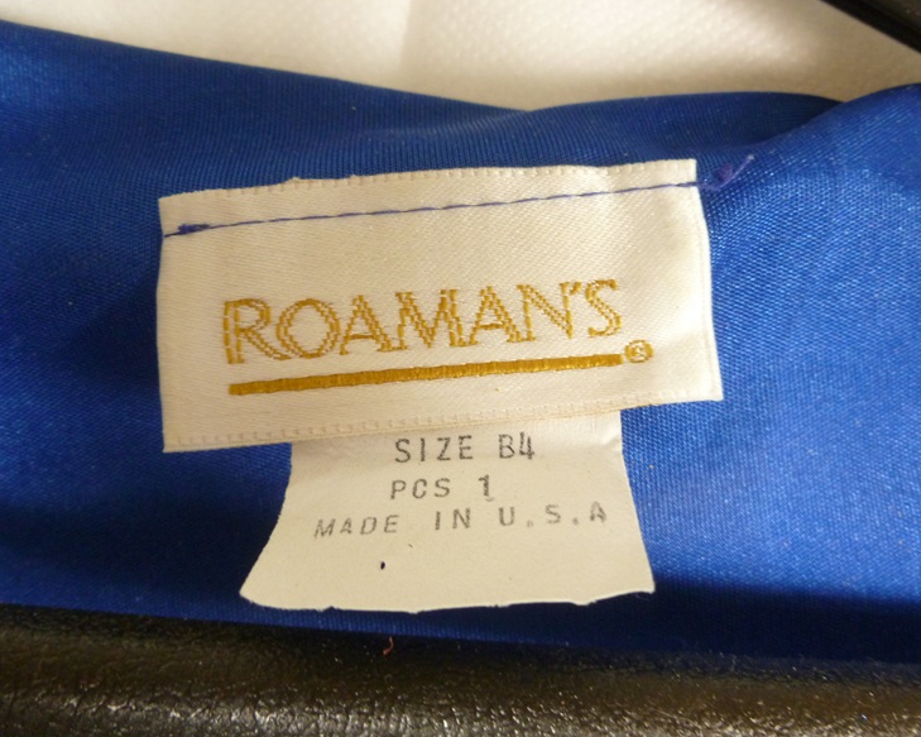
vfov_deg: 48.5
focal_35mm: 30
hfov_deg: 58.7
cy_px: 364
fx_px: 818
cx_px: 495
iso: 400
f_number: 3.3
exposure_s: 1/40
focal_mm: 5
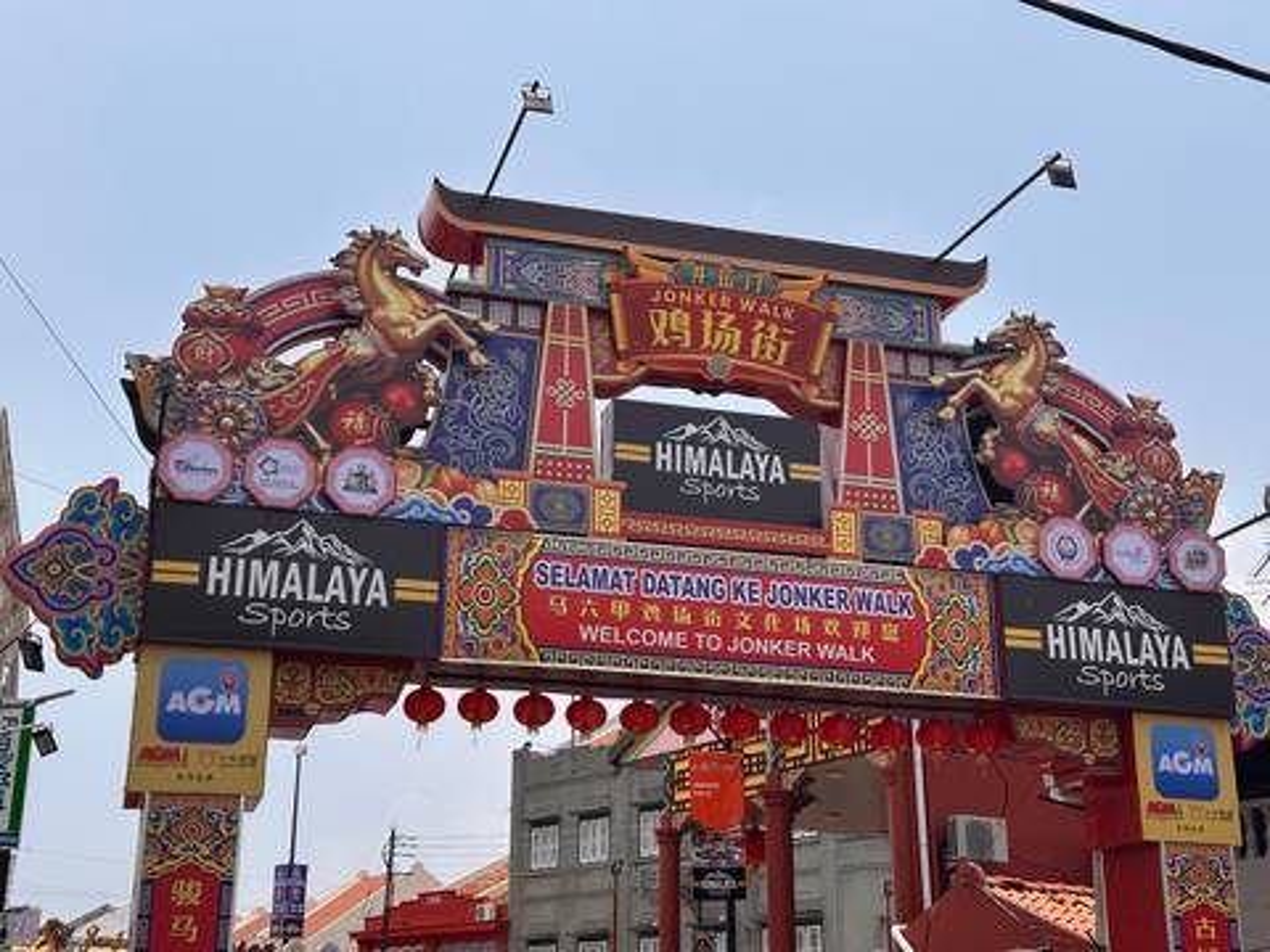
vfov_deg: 30.3
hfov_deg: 39.7
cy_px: 476
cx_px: 635
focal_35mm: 48
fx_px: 1761
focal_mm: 6.86
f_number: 1.78
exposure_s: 1/5882
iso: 64
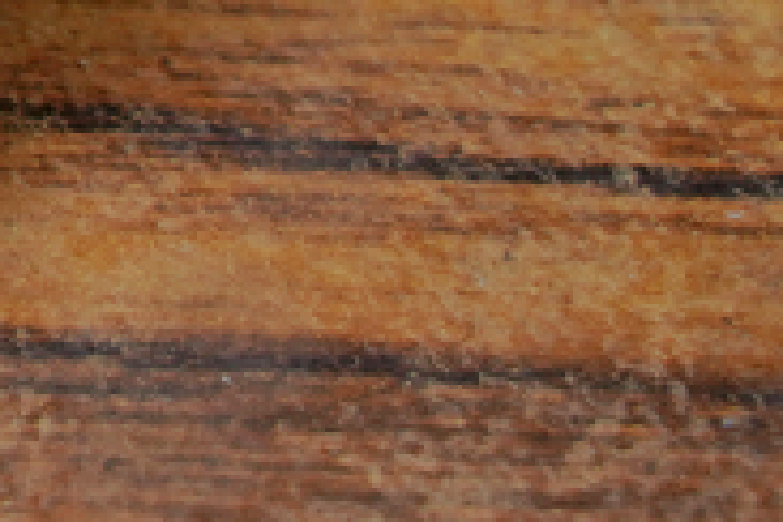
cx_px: -1609
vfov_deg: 3.2
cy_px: -1168
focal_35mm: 413
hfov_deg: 4.8
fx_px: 8982
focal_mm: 63
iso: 800
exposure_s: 1/80
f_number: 4
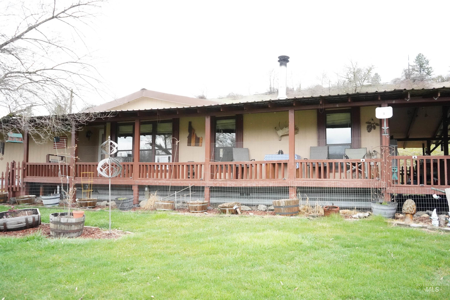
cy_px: 150
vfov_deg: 46.4
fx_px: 350
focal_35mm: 28
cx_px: 225
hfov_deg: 65.5
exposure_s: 1/8000
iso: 16000
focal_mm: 28
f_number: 3.5
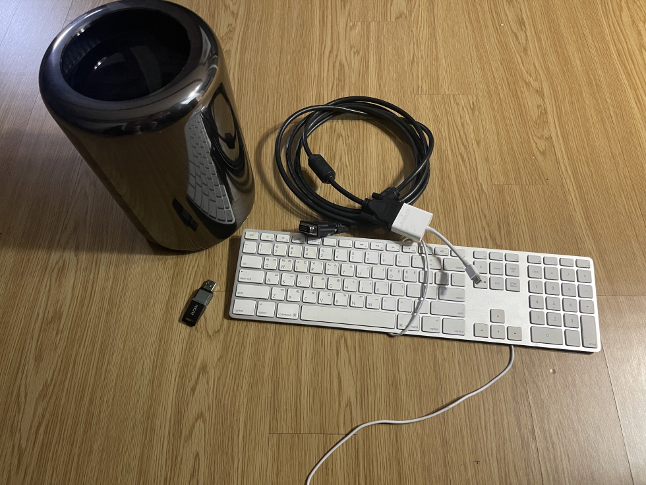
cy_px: 242
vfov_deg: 54.9
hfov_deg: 69.4
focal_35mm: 25
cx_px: 323
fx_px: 467
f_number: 1.6
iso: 400
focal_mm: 5.1
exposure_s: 1/60
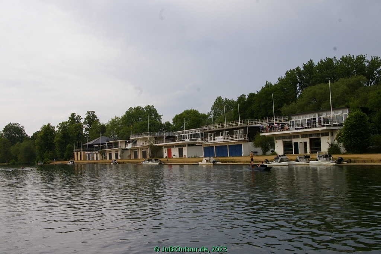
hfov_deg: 46.4
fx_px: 444
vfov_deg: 31.8
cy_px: 127
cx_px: 190
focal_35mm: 42
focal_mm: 28
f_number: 11
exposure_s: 1/250
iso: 200
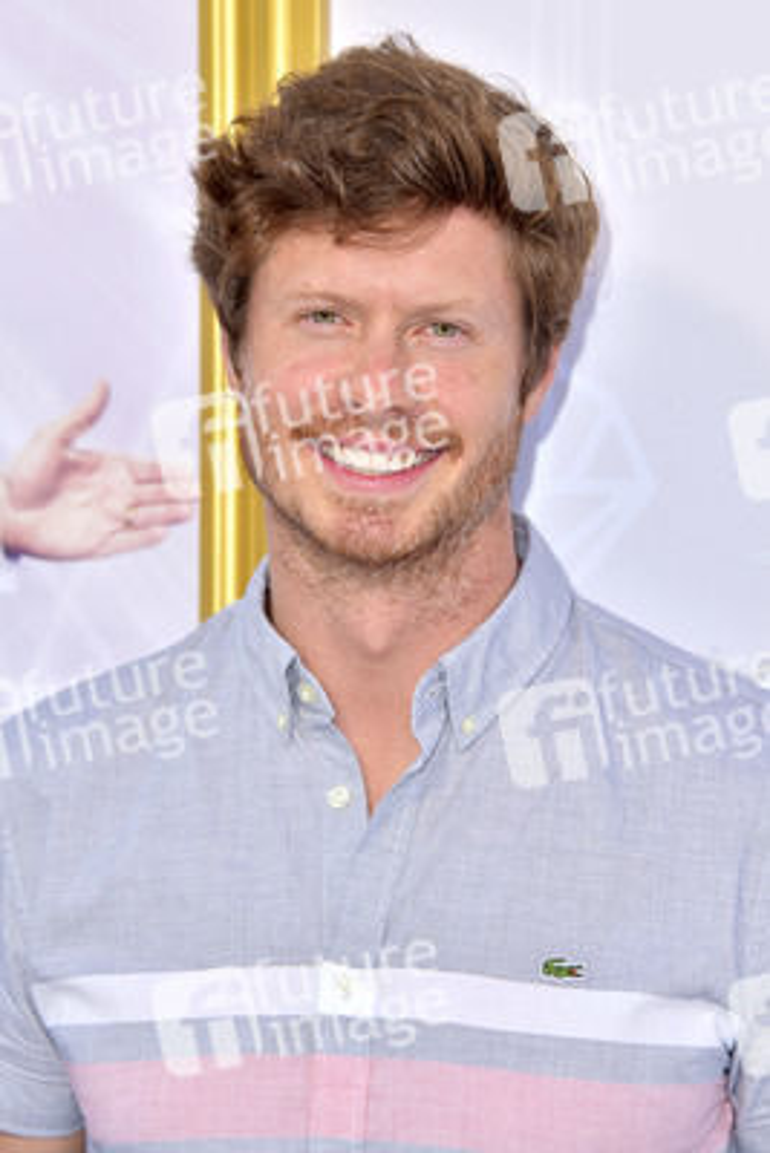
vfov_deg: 15.2
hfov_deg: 10.2
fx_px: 4327
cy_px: 576
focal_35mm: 135
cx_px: 385
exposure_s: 1/250
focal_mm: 135
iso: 320
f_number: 7.1
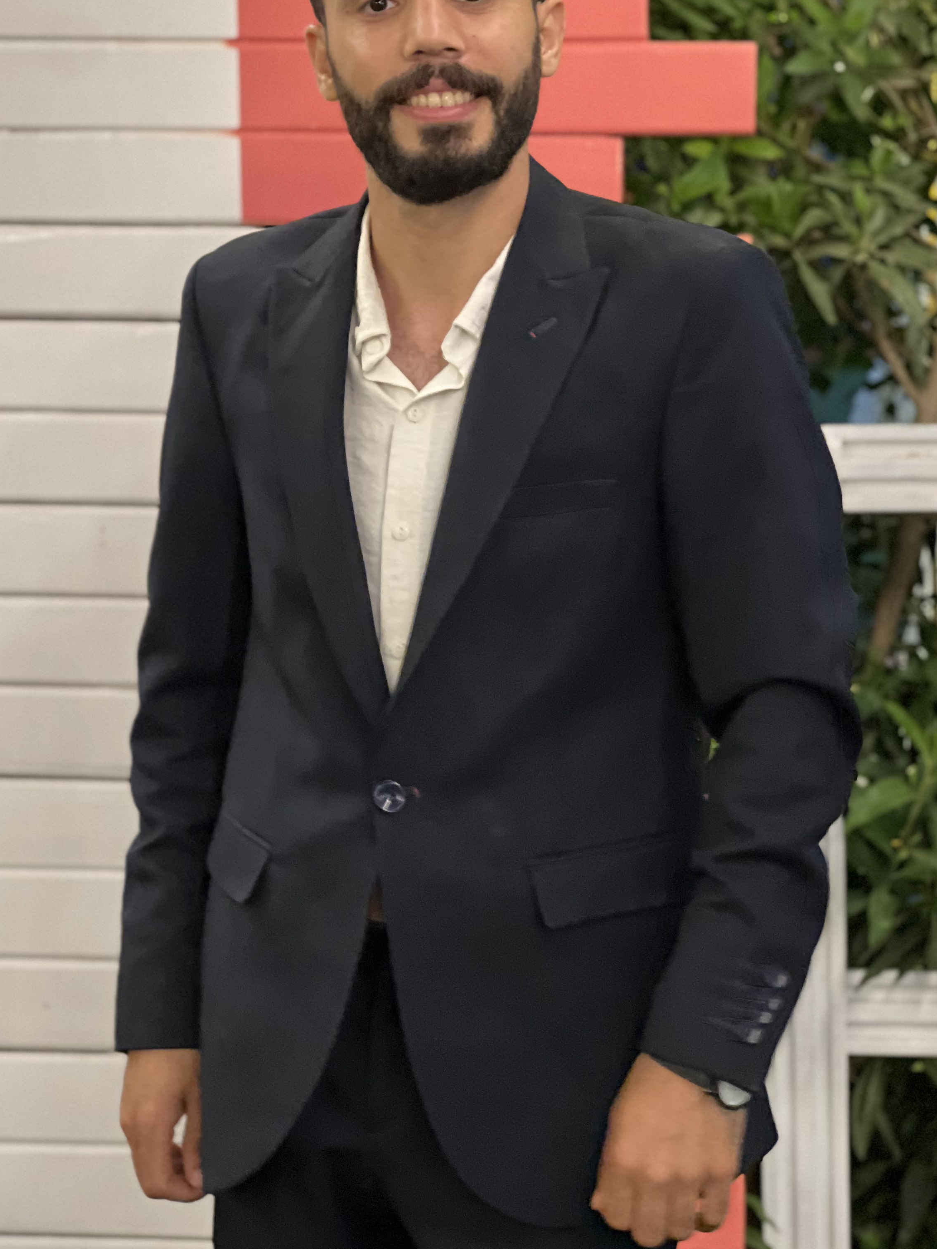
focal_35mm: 103
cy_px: 499
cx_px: 414
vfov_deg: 19.1
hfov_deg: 14.4
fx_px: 3717
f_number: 2.8
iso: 500
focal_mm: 9
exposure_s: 1/15
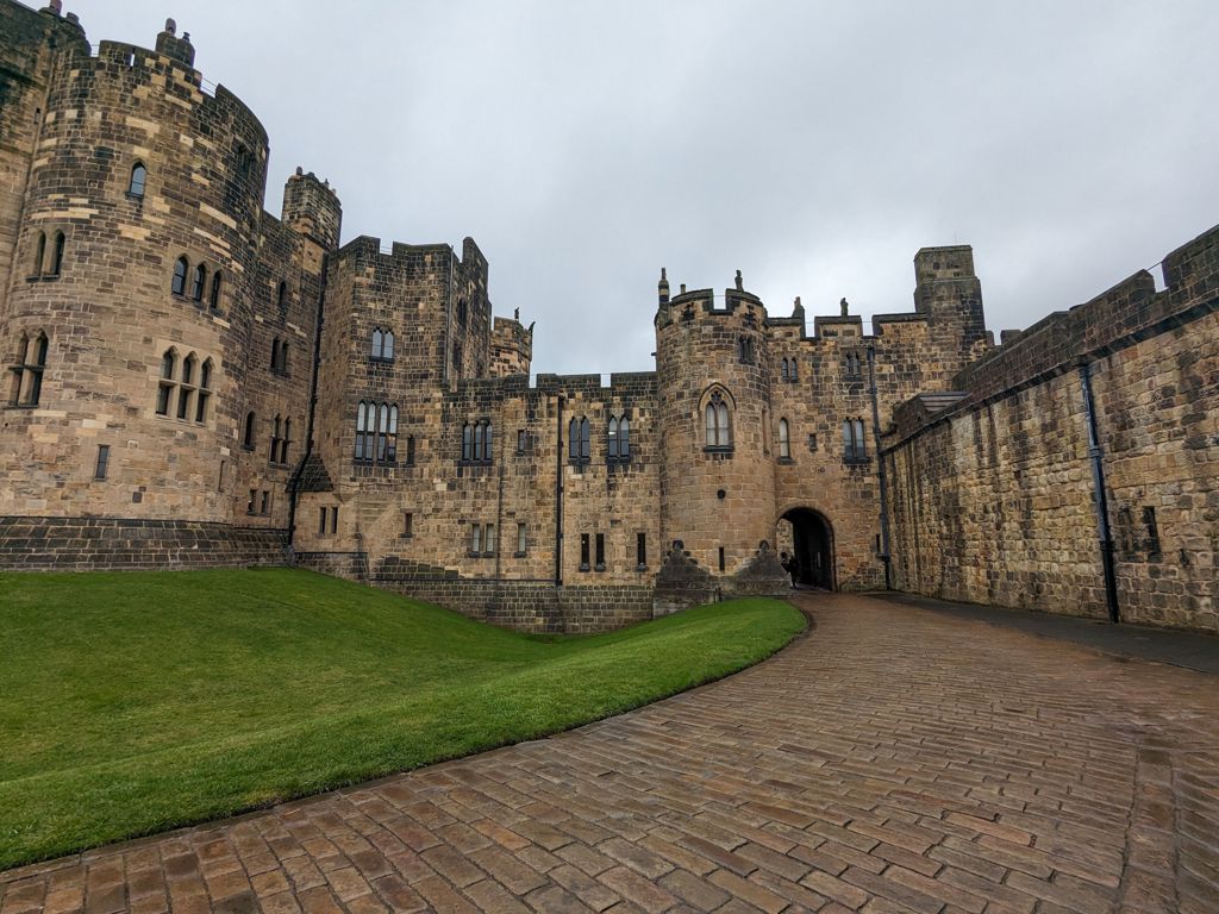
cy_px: 457
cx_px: 610
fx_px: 563
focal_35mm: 16
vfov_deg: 78.1
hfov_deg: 94.5
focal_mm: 2.35
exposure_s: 1/838
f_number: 2.2
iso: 52
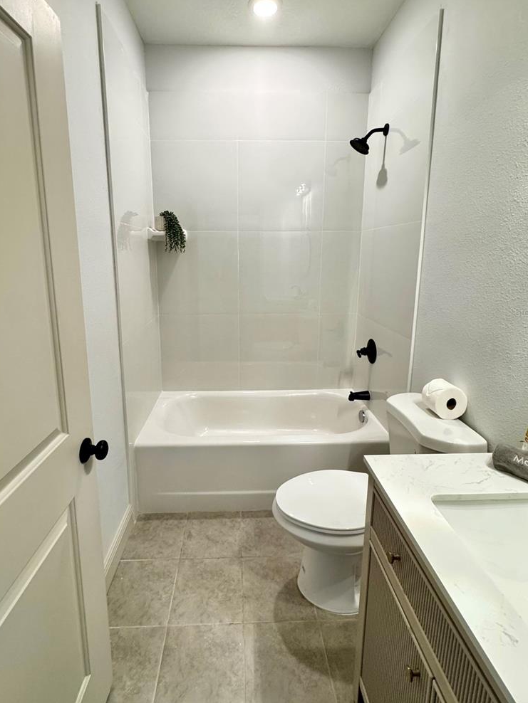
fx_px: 346
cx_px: 244
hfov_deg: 74.6
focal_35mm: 17
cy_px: 312
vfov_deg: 90.7
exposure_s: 1/60
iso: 250
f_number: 2.2
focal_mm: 2.22
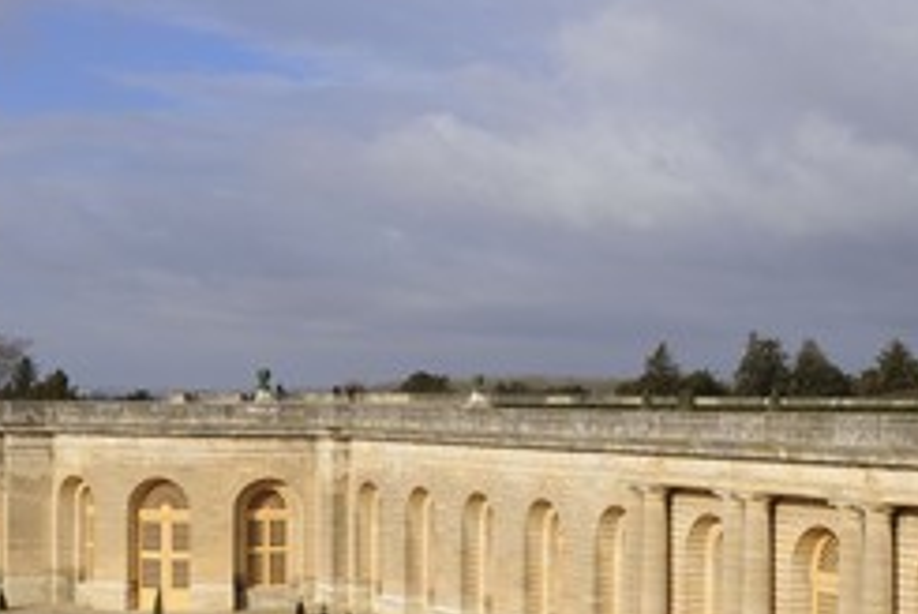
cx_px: 671
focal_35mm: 77
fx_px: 1966
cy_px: 431
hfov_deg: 26.0
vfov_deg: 17.7
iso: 200
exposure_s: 1/160
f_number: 16
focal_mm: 45
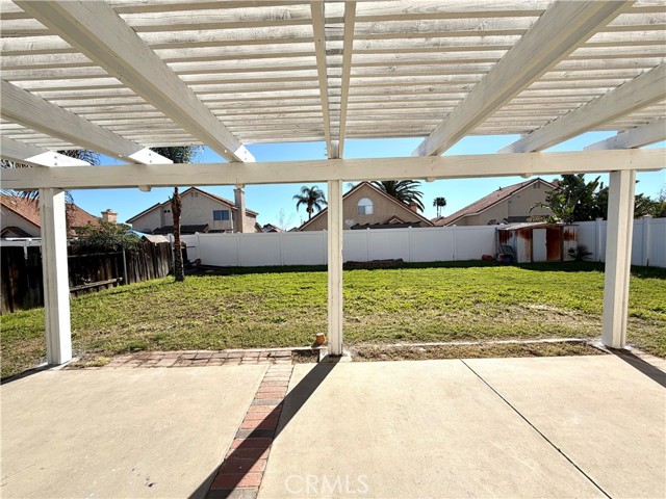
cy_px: 250
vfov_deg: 85.7
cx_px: 333
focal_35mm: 14
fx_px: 269
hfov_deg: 102.1
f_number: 2.2
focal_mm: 2.22
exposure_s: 1/985
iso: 20
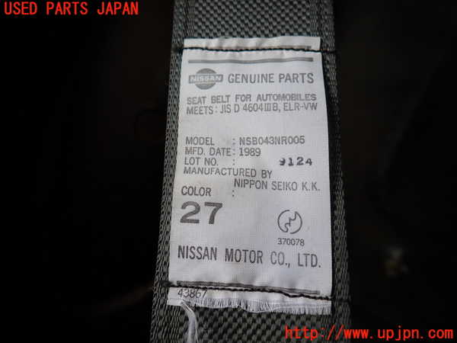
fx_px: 330
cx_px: 228
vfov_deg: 54.9
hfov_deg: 69.4
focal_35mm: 25
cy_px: 172
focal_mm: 4.5
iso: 100
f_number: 2
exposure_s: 1/100
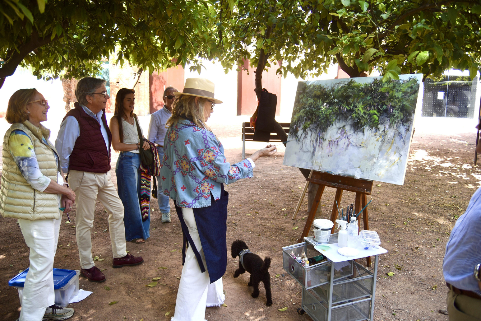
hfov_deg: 61.9
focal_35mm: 30
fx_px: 401
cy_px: 159
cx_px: 240
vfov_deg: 43.6
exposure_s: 1/125
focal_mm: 29
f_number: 5.6
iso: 100
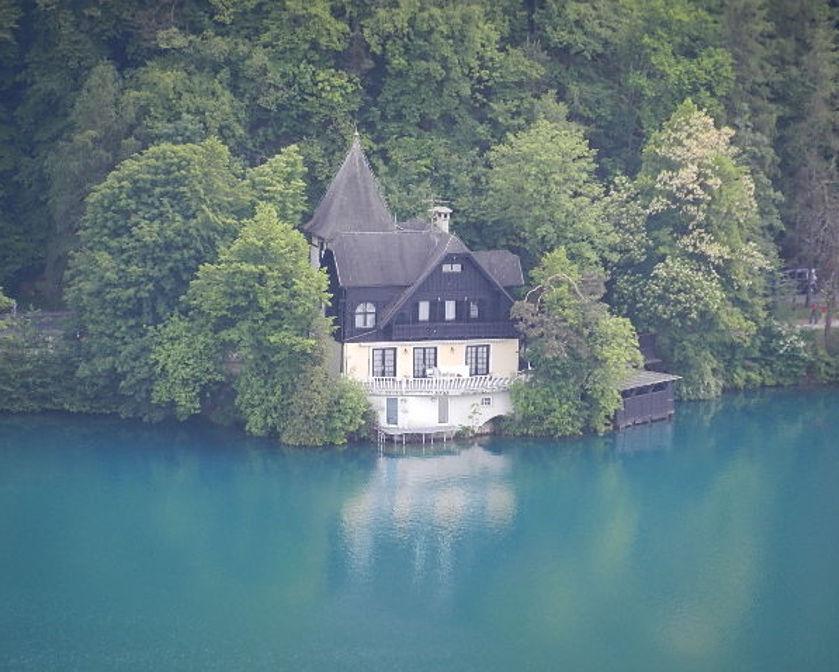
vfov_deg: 3.8
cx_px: 426
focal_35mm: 406
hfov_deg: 4.8
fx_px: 10085
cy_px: 336
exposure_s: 1/100
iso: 160
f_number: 5.5
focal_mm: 69.8
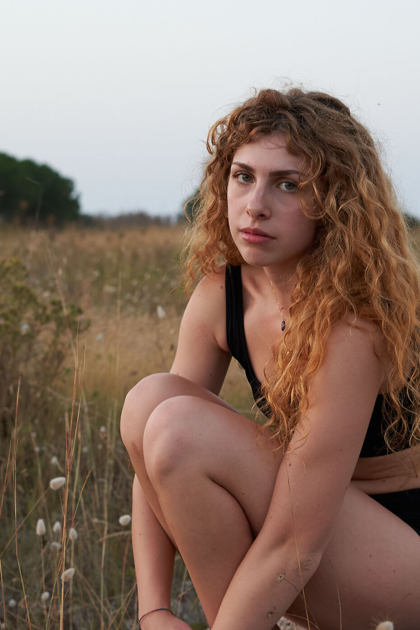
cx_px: 242
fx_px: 1505
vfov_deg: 23.6
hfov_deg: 15.9
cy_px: 334
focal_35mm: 86
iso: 800
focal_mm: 50
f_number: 4.5
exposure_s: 1/80
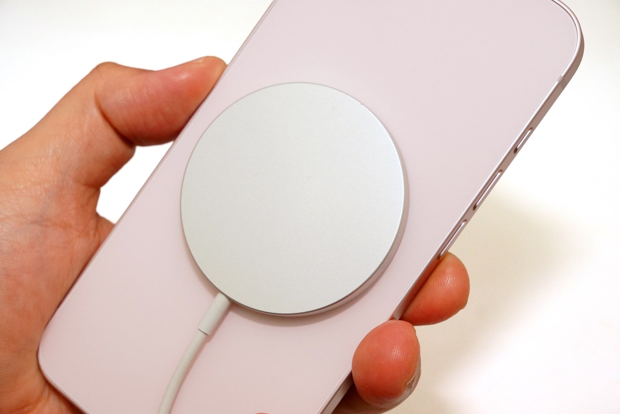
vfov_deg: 19.9
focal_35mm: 69
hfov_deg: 29.4
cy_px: 207
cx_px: 310
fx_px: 1180
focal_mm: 45.7
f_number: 7.1
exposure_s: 1/125
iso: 1600
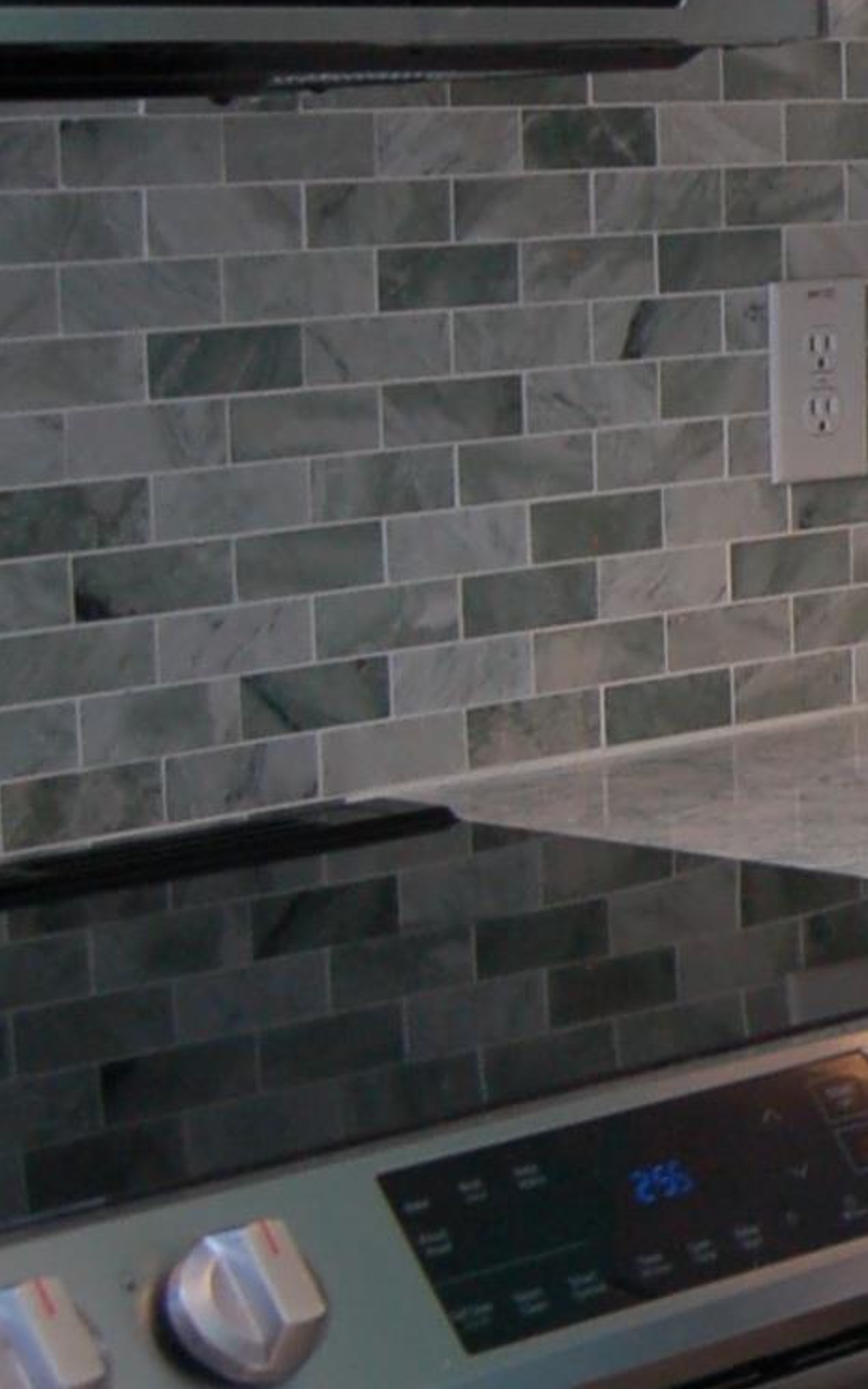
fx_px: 9388
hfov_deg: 5.1
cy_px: 414
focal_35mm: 248
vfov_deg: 8.5
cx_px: 2038
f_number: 5.6
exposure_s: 1/125
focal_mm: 40
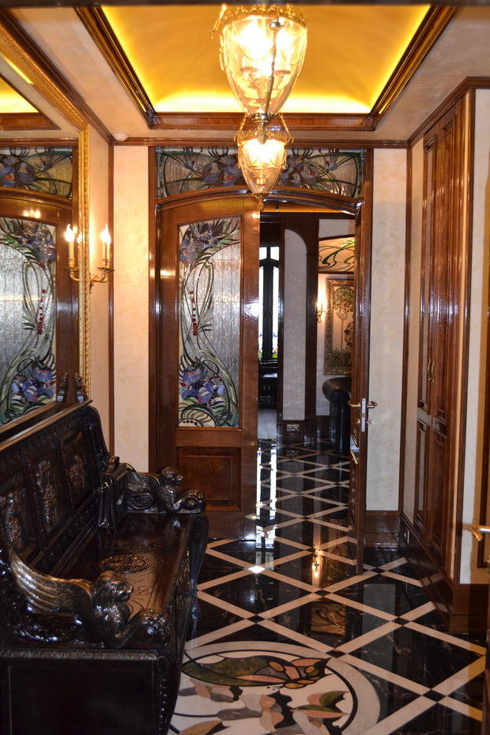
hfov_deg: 36.9
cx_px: 245
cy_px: 368
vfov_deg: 53.1
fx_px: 735
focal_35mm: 36
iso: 1000
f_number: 4
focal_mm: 24
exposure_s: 1/60
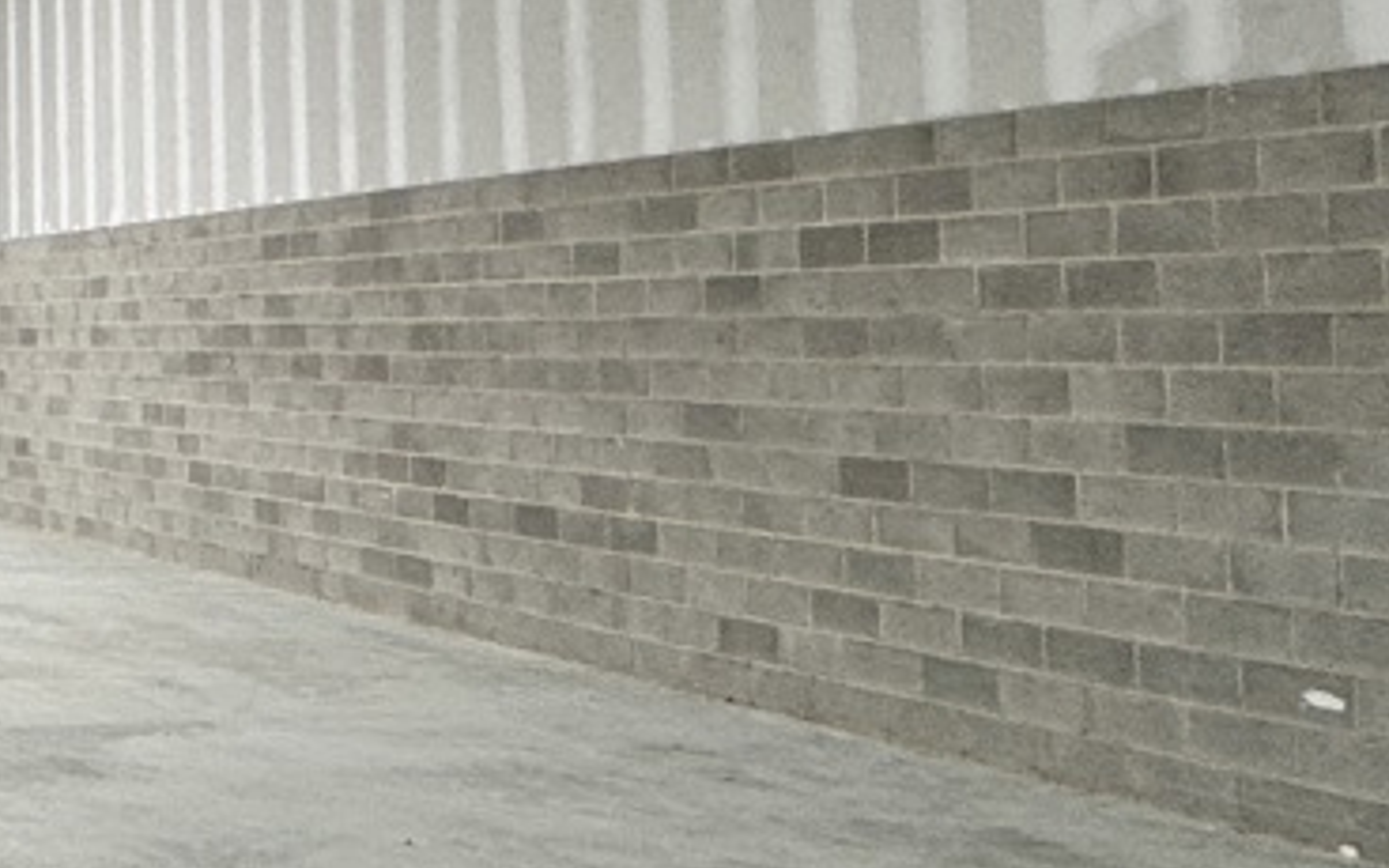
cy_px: 223
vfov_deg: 23.3
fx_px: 2082
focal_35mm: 55
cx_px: -715
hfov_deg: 26.3
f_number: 2.2
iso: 125
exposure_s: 1/99
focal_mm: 2.22
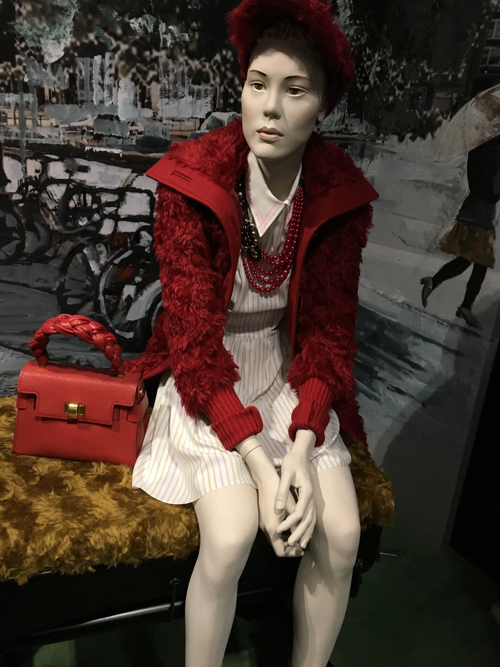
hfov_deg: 48.2
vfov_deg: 61.7
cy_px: 334
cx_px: 250
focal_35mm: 29
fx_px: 559
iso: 125
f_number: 2.2
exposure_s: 1/33
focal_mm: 4.2
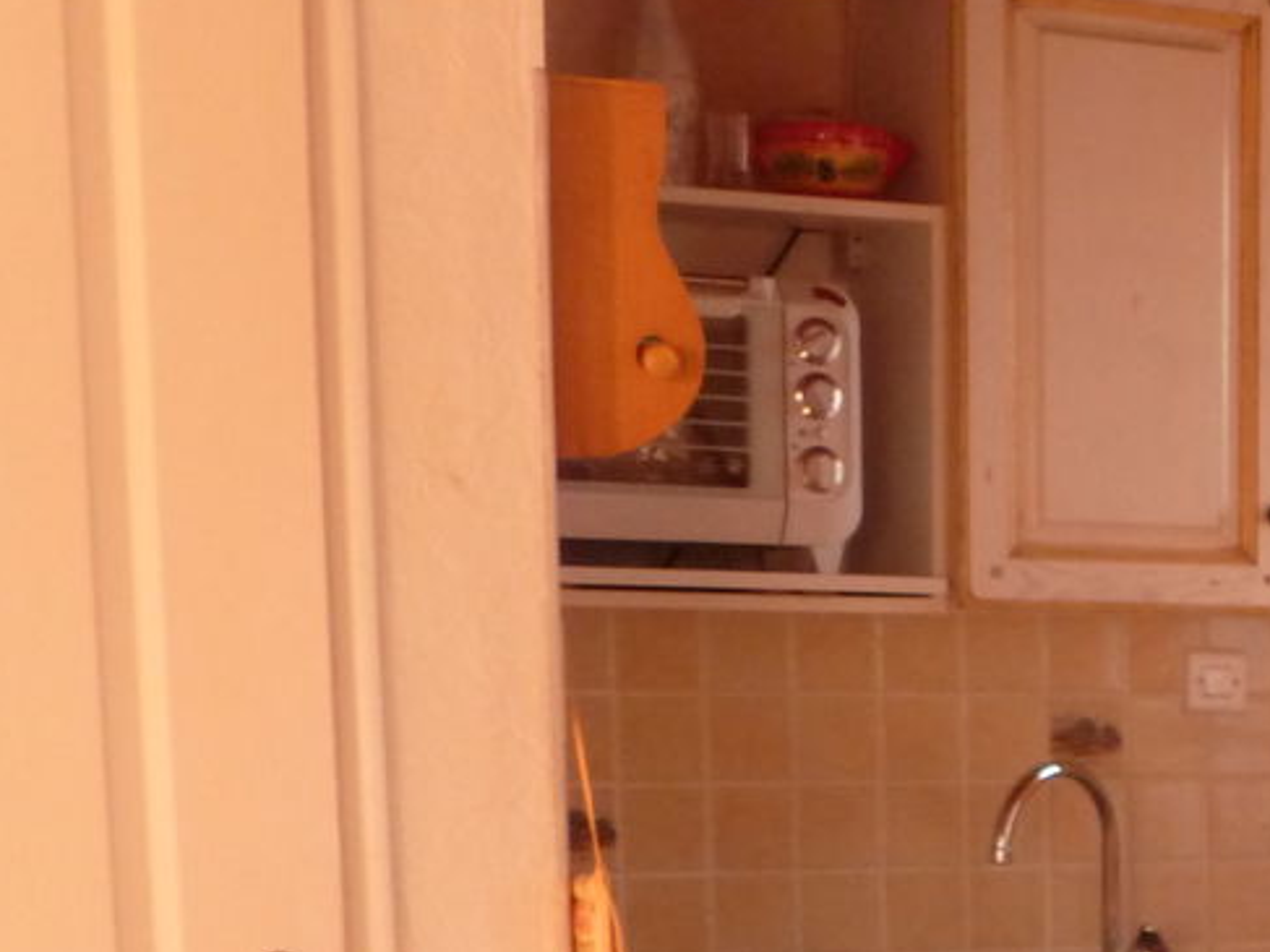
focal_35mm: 92
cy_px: 1364
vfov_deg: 15.0
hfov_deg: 18.8
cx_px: 1888
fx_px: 3374
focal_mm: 5
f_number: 3.3
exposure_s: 1/30
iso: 250
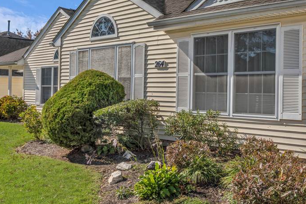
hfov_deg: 46.2
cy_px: 82
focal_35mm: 42
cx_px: 195
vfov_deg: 32.0
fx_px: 355
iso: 100
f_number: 13
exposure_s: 1/100
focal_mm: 22.4
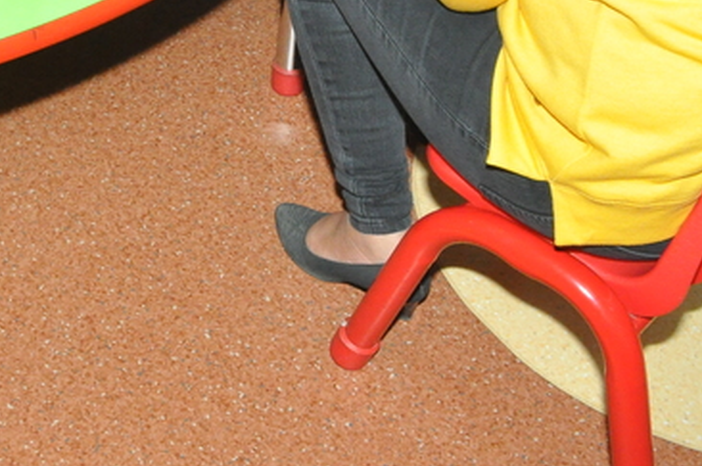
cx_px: 8
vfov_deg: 15.9
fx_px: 1538
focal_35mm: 79
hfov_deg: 24.6
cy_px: -215
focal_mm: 18
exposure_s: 1/100
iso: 1600
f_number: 11
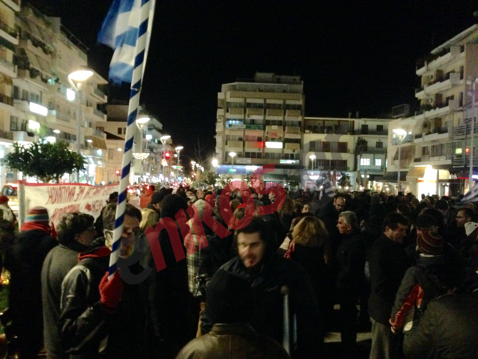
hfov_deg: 55.4
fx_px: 456
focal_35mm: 33
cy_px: 180
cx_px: 239
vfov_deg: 42.9
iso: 800
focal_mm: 4.12
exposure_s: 1/15
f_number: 2.4
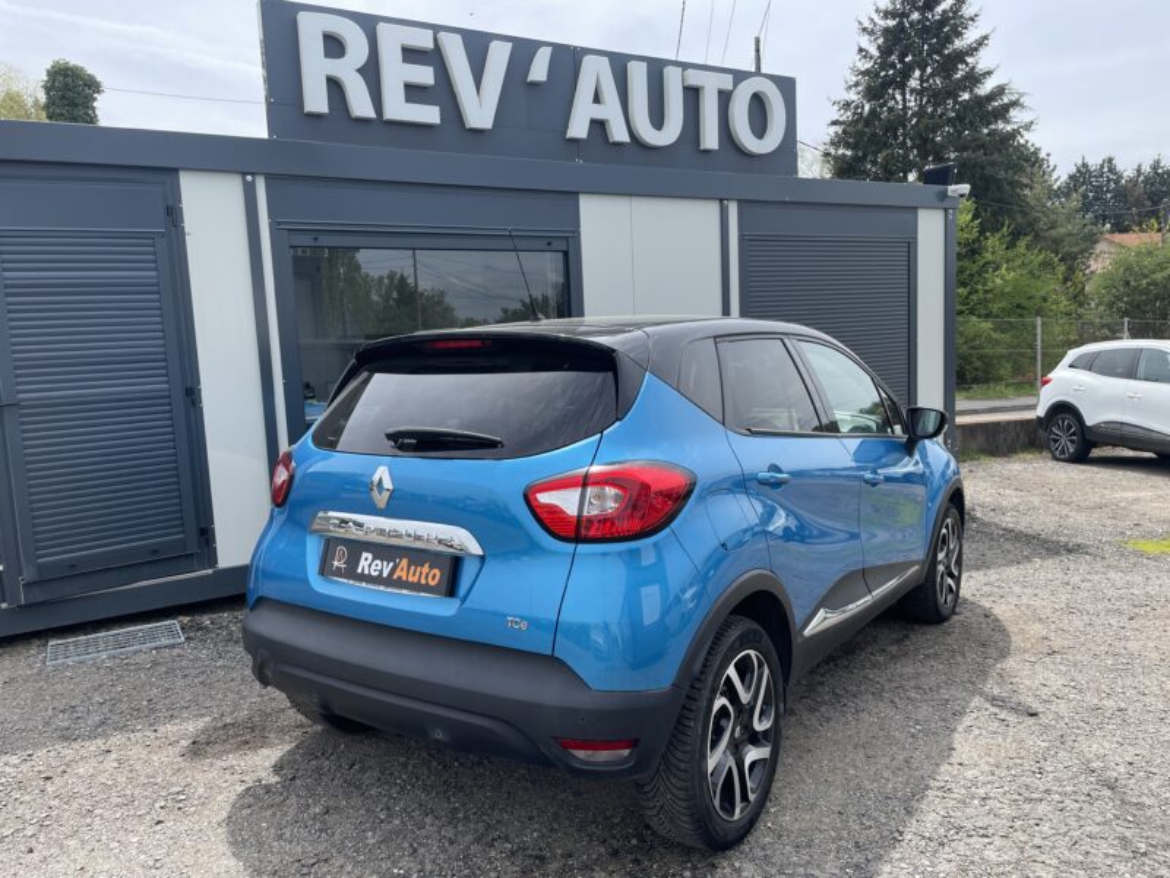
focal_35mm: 26
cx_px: 585
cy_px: 439
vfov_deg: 53.1
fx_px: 879
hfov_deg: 67.3
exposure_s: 1/1595
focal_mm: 4.2
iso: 32
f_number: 1.6
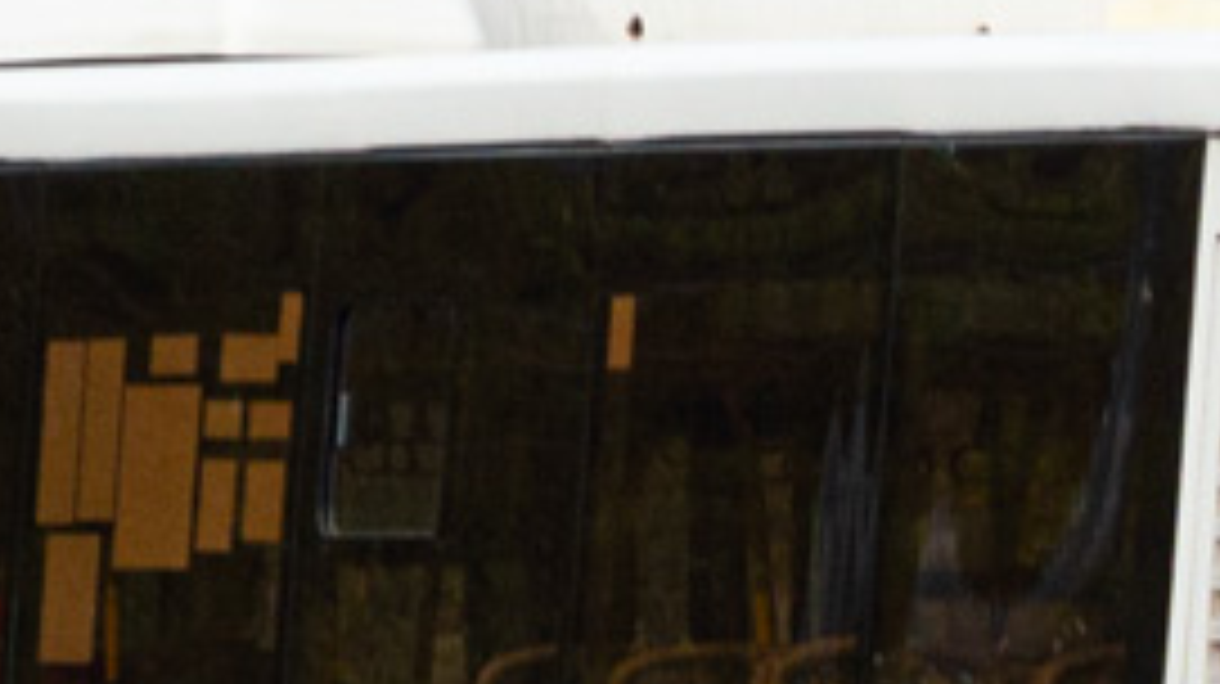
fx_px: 29544
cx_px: 1071
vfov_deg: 1.3
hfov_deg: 2.4
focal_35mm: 914
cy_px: 52
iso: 100
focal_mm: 105
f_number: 5.6
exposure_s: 1/800
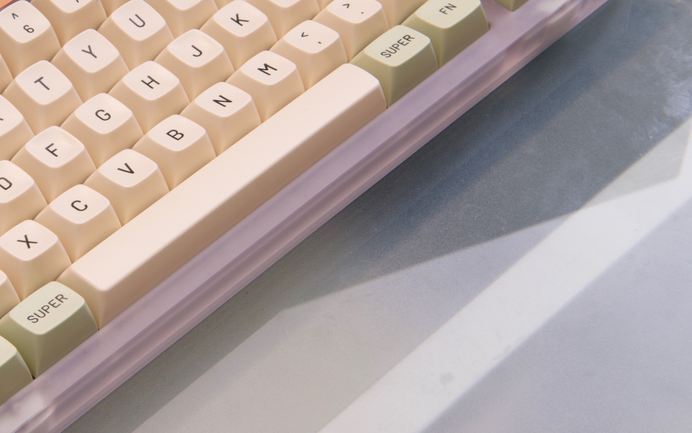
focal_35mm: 102
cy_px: 145
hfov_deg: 20.0
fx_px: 1924
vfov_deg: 12.8
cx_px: 56
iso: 160
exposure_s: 3.2
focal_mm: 35
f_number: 16
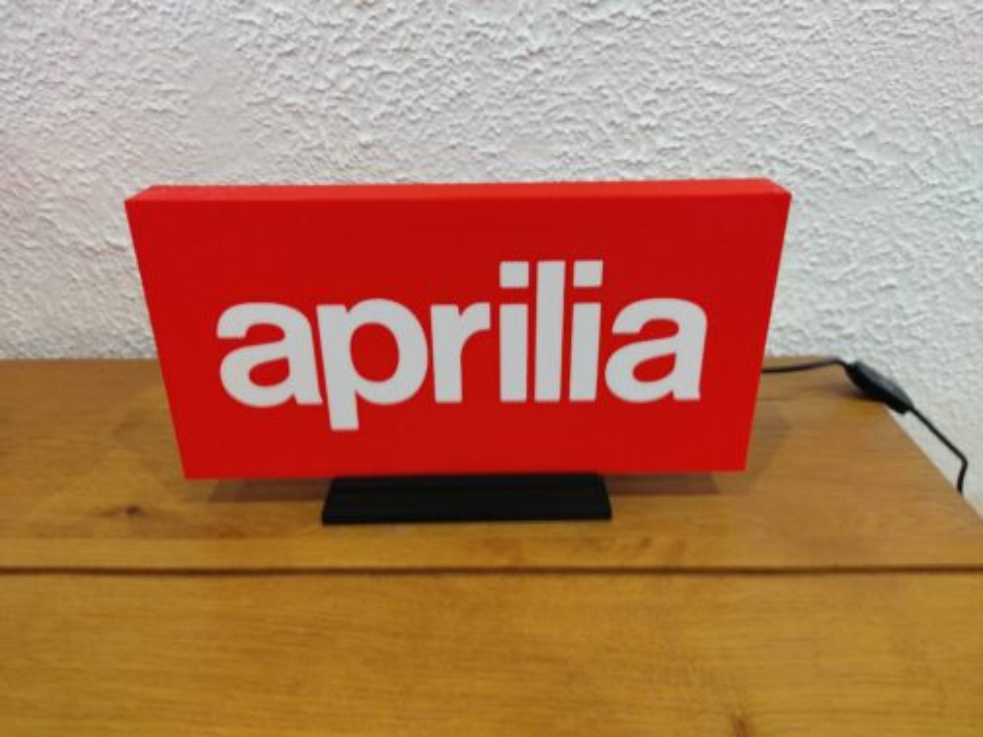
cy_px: 368
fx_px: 738
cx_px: 492
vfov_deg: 53.1
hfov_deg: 67.3
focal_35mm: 26
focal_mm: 4.74
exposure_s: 1/33
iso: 613
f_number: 1.79
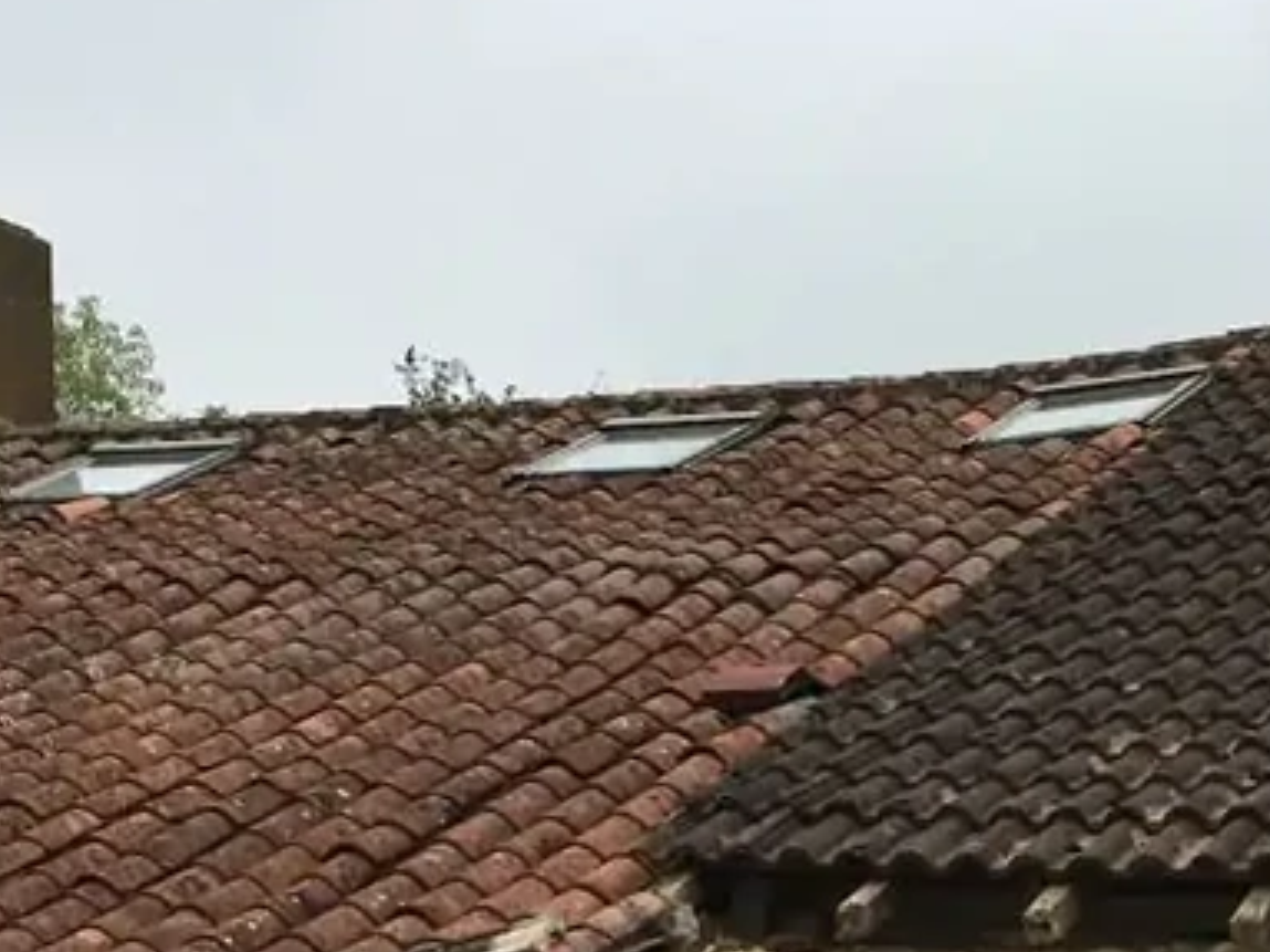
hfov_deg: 18.5
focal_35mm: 106
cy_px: 1134
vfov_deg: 13.6
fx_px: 3888
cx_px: 829
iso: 25
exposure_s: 1/962
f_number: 2.2
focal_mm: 4.15
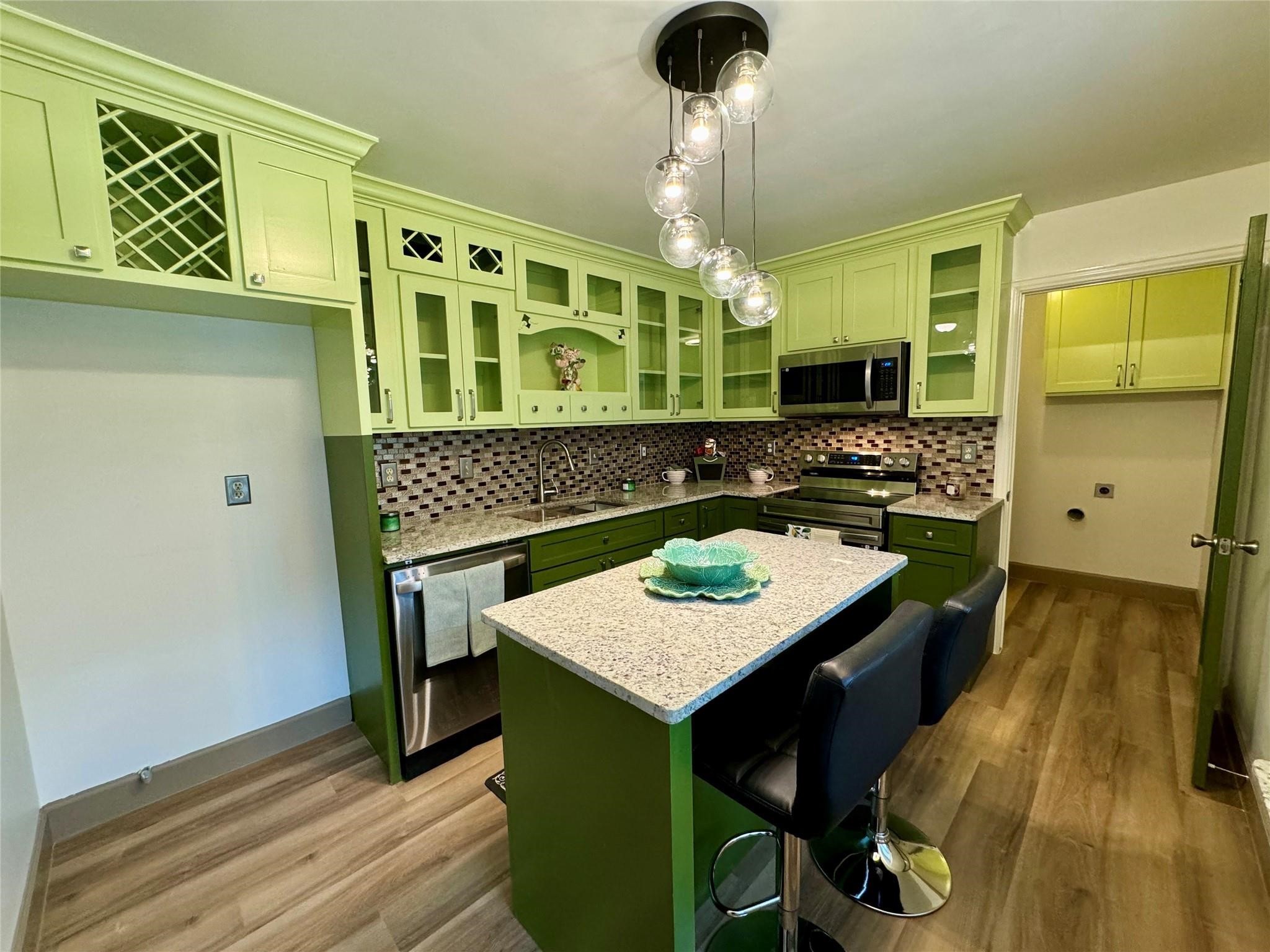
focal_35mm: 14
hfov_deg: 102.1
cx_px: 635
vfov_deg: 85.7
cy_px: 476
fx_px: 514
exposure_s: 1/60
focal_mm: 2.22
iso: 250
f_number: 2.2
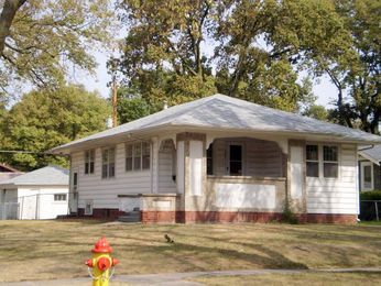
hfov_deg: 30.2
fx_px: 705
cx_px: 190
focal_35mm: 64
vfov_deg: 23.0
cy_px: 143
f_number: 4.4
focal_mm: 11.3
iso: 64
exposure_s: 1/500
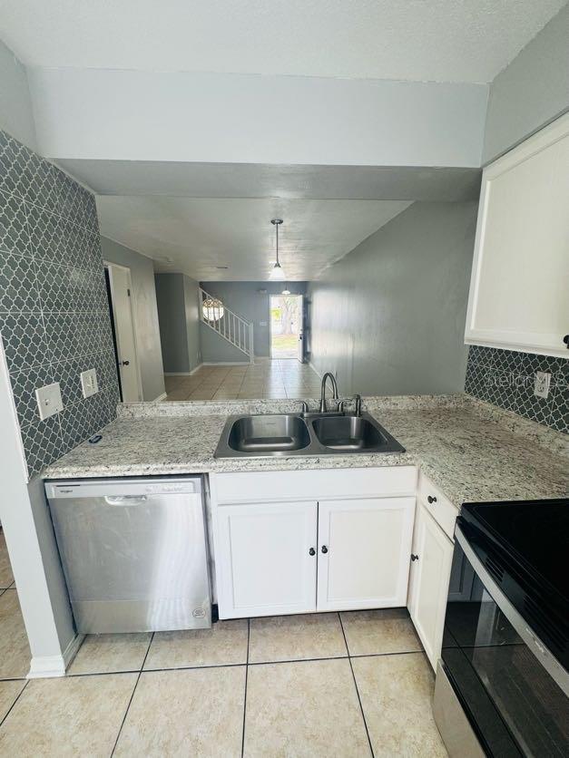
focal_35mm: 14
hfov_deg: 85.7
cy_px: 379
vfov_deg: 102.1
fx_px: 307
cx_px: 284
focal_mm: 2.22
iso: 80
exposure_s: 1/120
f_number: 2.2
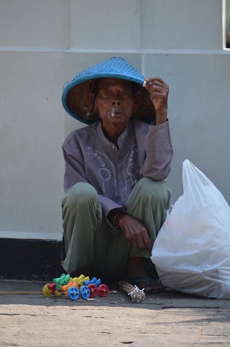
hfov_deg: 3.5
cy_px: 174
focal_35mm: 390
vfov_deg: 5.3
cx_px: 115
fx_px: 3750
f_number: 5.6
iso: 320
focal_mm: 260
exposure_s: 1/500
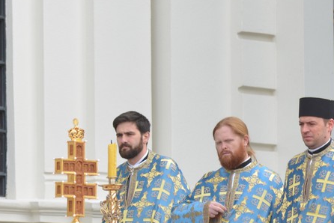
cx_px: -33
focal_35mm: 225
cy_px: 181
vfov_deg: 6.1
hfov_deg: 9.1
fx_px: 2089
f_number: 2.8
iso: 200
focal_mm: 70
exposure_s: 1/320
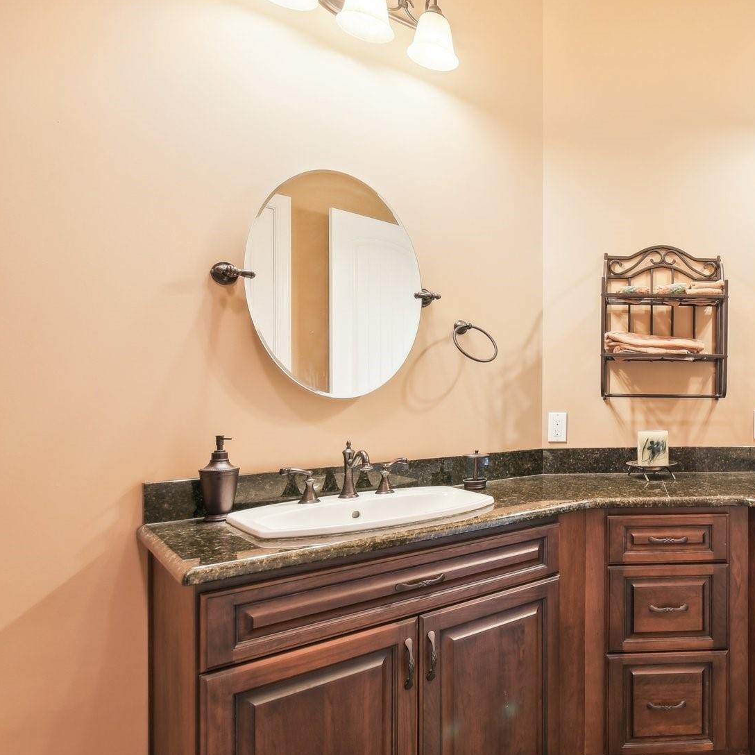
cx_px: 675
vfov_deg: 65.0
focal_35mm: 24
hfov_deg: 56.4
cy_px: 394
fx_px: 592
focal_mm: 15
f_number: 8
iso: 200
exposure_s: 1/2.5
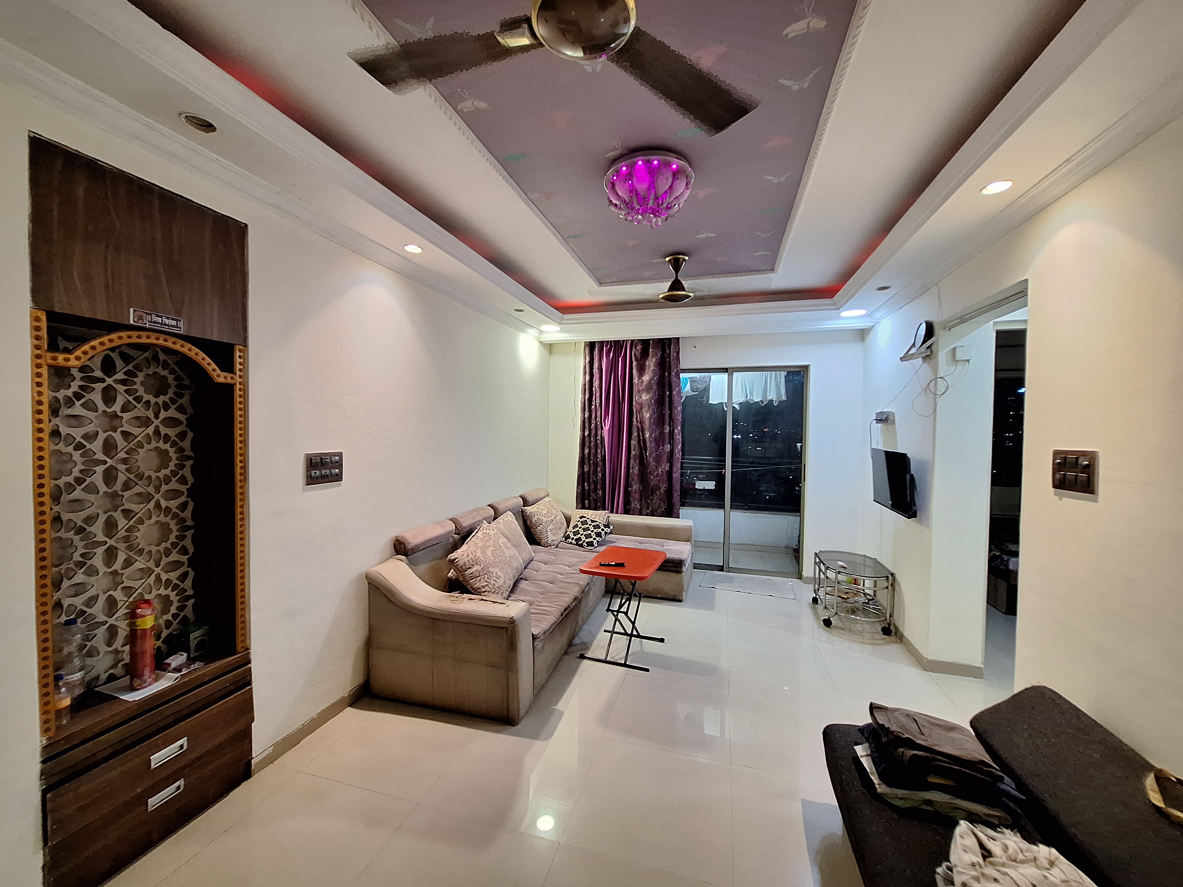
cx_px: 592
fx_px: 444
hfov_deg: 106.2
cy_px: 444
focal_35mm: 13
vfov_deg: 89.9
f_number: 2.2
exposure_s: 1/25
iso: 160
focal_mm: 1.74
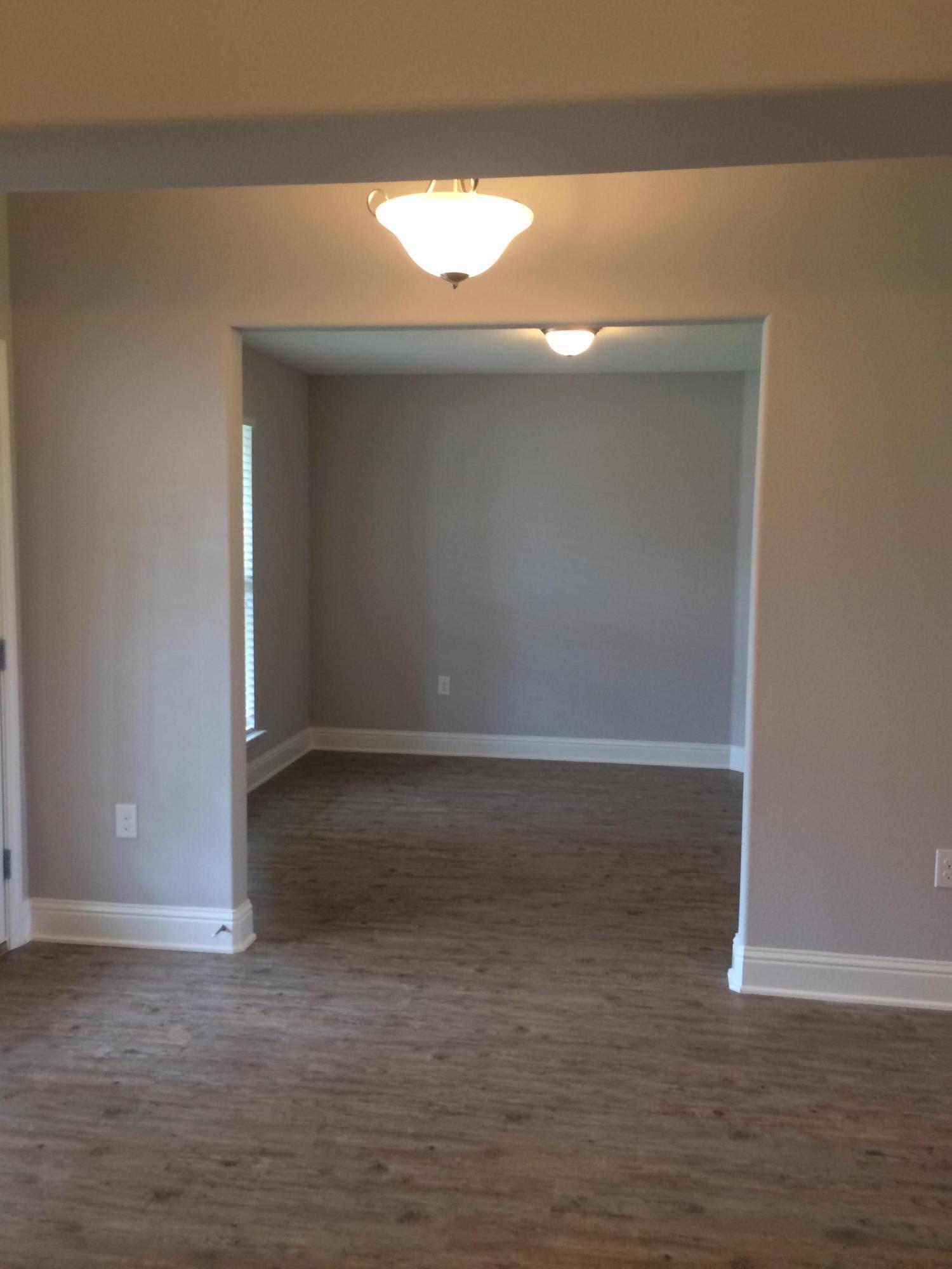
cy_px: 634
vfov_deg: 61.7
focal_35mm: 29
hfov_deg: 48.2
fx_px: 1063
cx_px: 476
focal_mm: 4.15
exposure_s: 1/30
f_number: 2.2
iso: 100
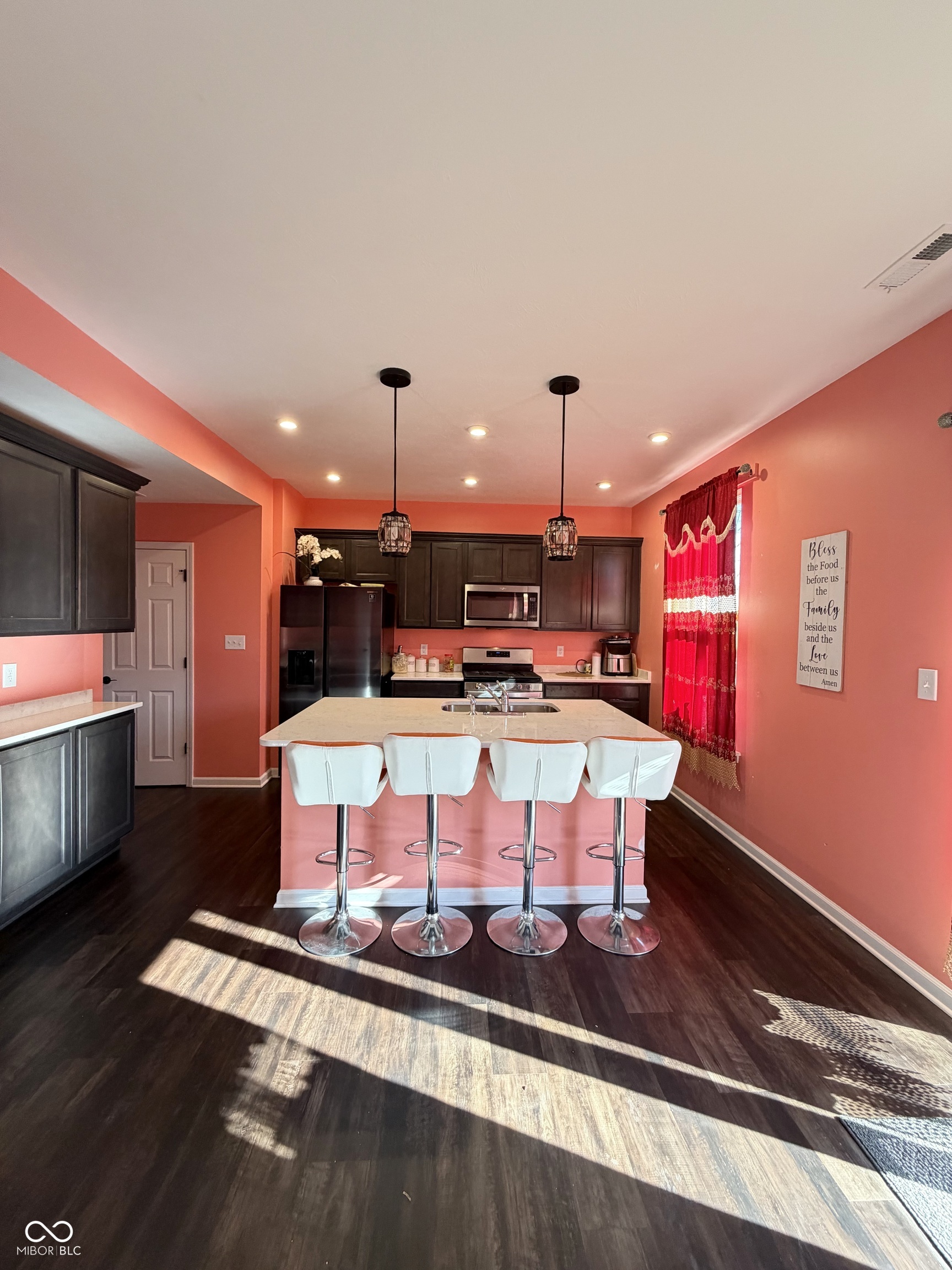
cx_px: 476
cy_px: 635
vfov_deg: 102.1
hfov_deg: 85.7
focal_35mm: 14
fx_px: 513
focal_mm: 2.22
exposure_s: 1/120
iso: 250
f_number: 2.2
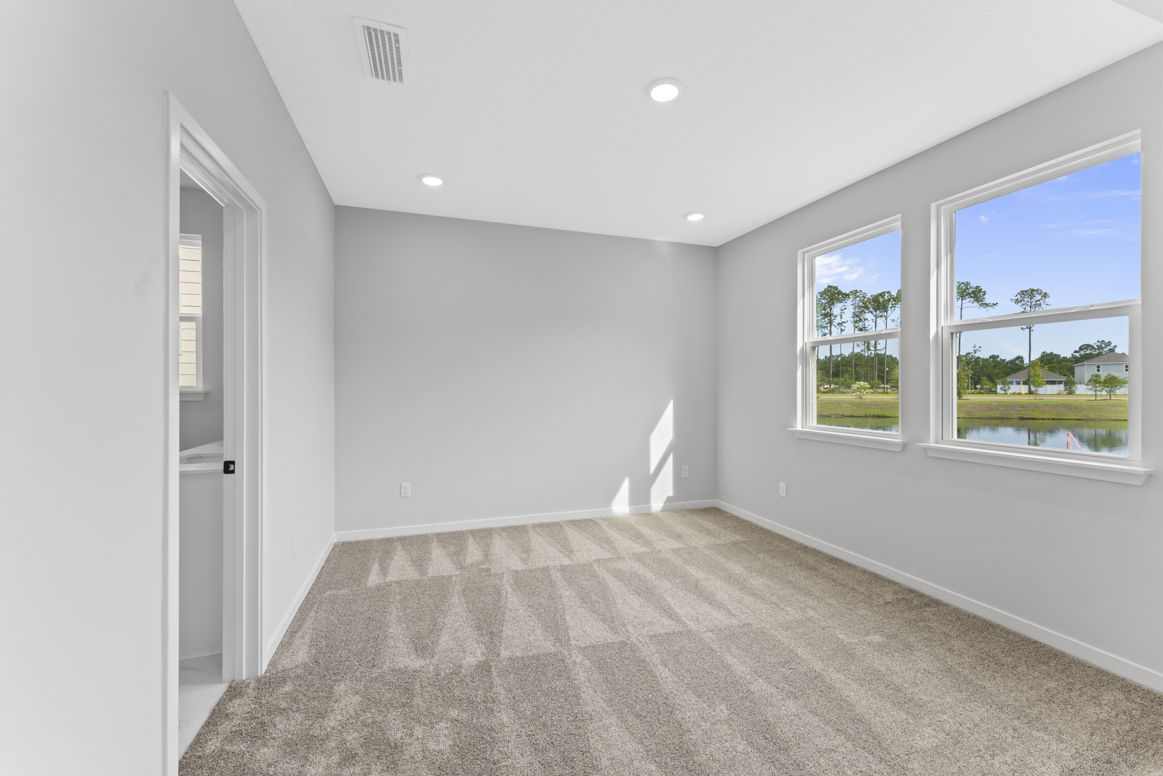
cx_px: 582
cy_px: 388
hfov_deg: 104.3
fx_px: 452
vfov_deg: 81.2
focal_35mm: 14
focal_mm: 14
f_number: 9
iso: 250
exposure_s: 1/10
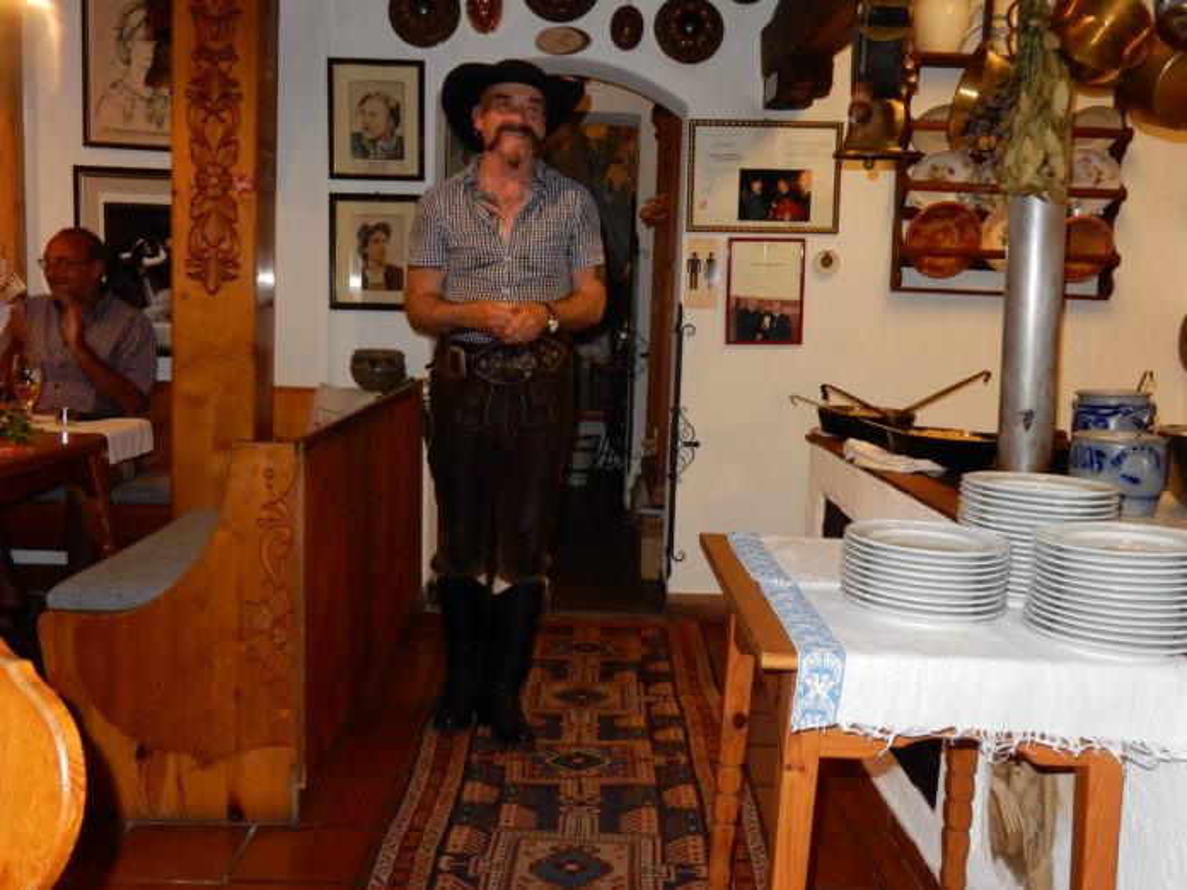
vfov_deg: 39.7
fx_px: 1234
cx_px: 594
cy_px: 445
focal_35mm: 36
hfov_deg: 51.4
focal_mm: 6.4
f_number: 4
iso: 320
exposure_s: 1/30
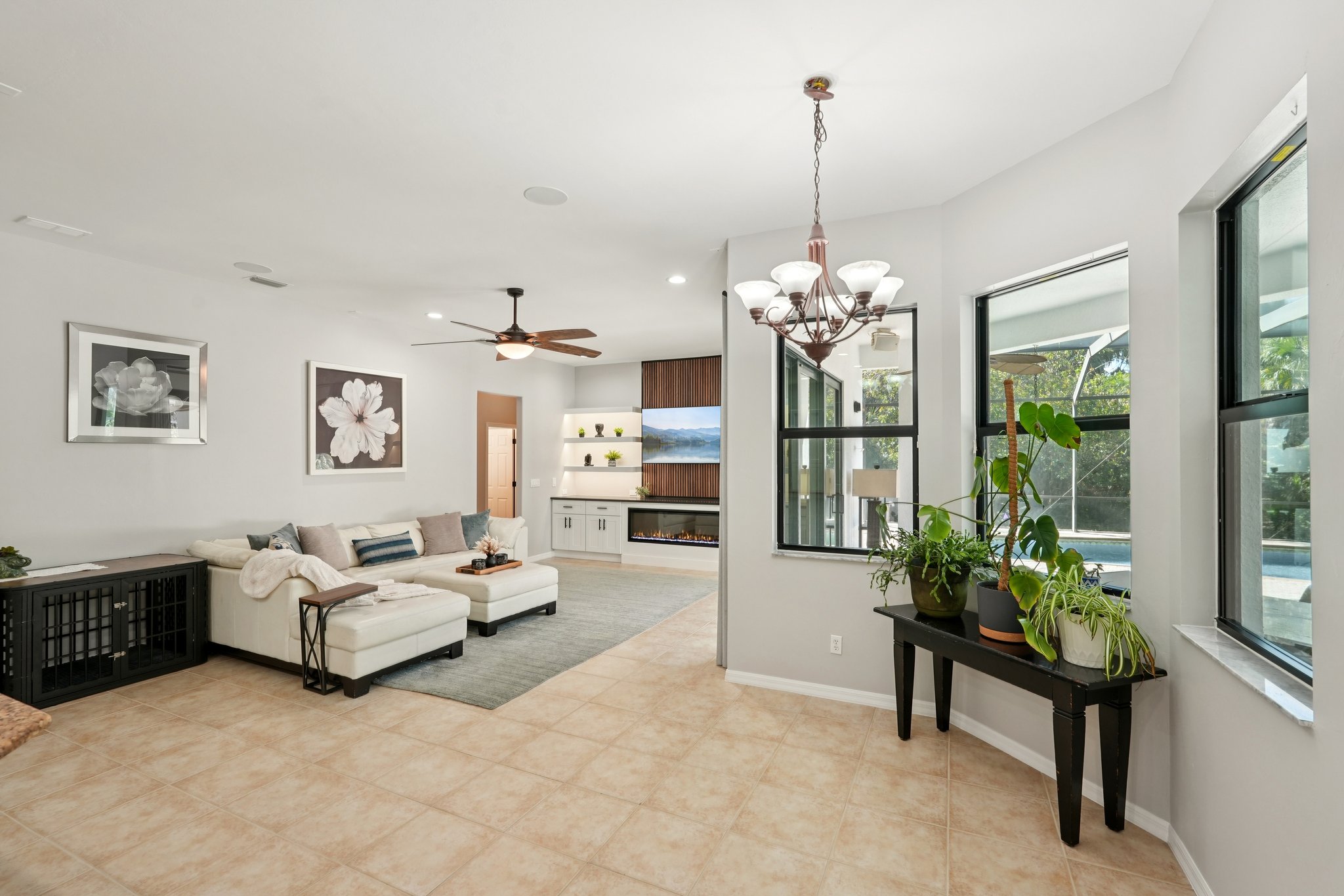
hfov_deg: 96.7
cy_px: 448
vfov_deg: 73.7
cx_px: 672
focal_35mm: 16
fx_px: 597
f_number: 8
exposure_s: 1/30
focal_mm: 16
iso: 400
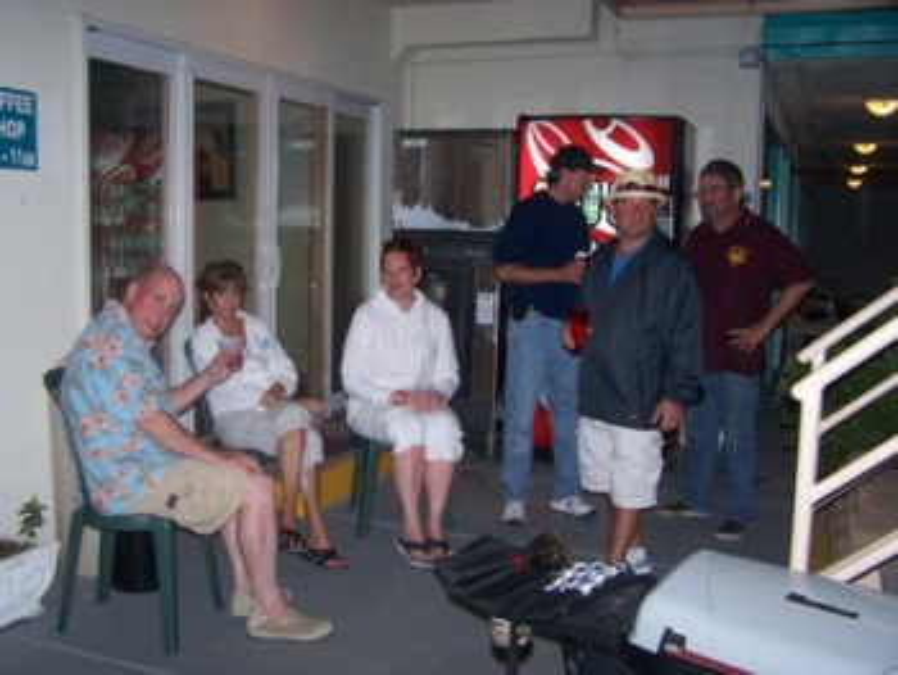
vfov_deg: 37.8
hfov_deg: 48.9
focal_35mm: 38
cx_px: 449
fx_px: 986
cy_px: 338
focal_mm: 6.3
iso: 140
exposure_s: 1/60
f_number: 2.8
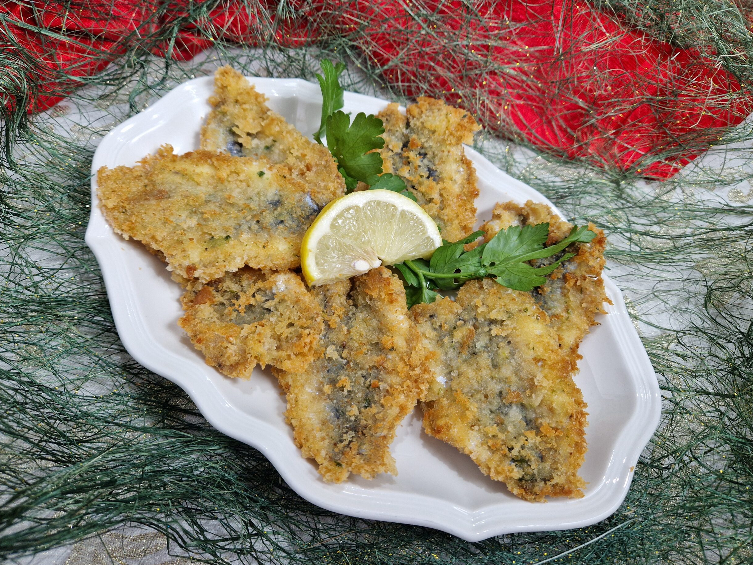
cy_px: 294
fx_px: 522
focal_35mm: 24
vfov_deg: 56.8
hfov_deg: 71.6
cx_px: 379
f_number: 1.8
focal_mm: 5.4
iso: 160
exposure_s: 1/180
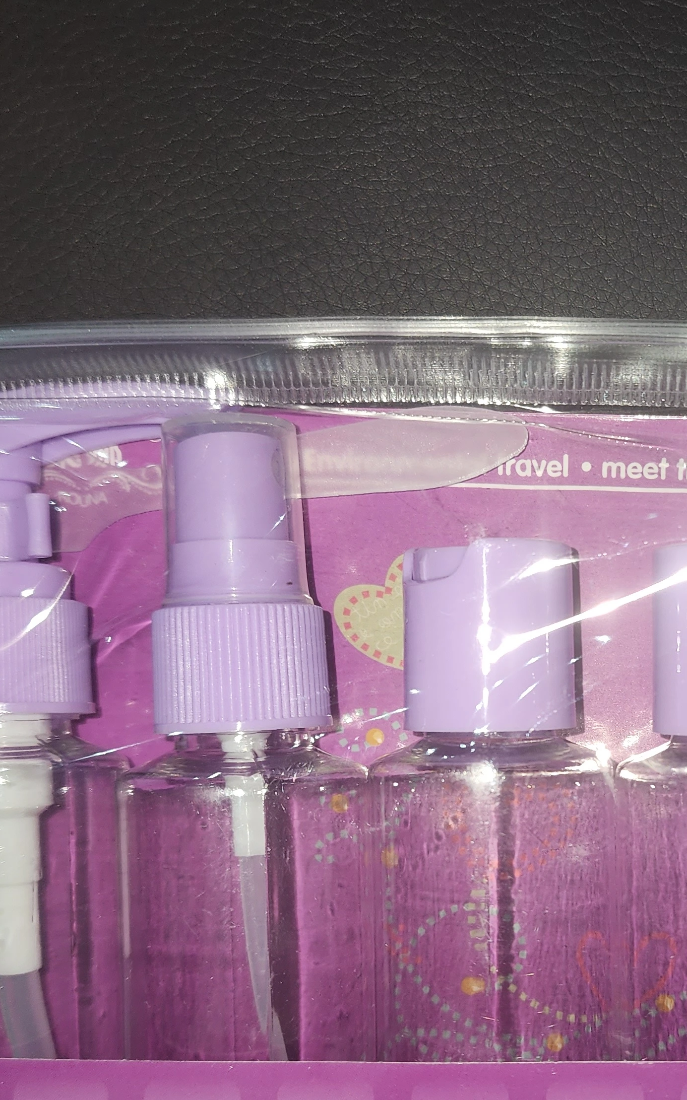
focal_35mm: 44
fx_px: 1318
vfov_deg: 44.7
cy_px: 719
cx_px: 554
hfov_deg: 28.6
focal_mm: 6.4
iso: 80
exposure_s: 1/32
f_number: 1.8
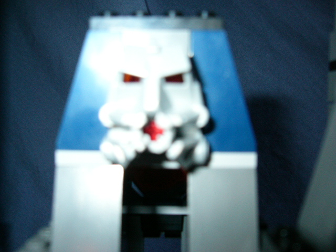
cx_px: 168
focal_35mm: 35
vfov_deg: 40.7
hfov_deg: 52.6
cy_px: 126
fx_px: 340
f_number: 2.8
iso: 100
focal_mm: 5.8
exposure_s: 1/60
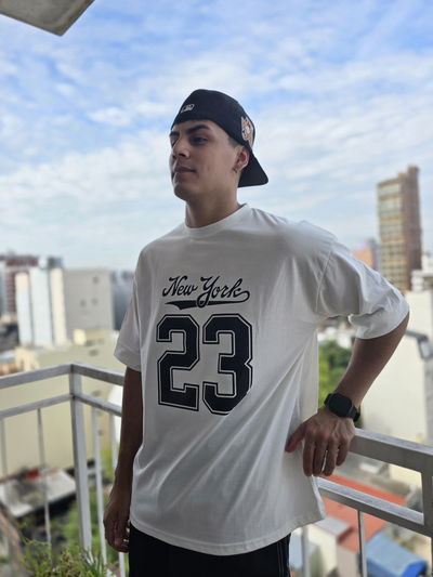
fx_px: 383
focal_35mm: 23
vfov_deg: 73.9
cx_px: 216
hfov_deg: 58.9
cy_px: 288
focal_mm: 6.3
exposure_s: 1/500
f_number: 1.7
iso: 12
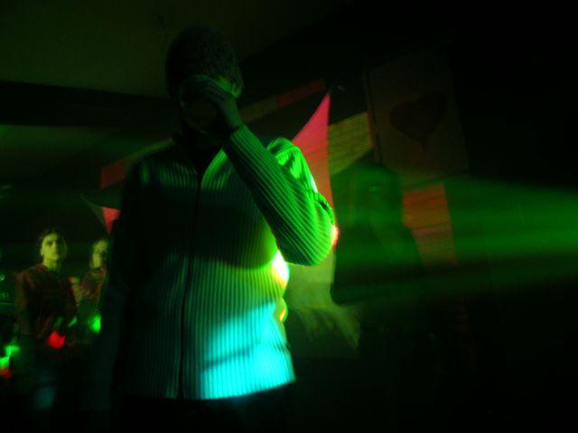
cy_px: 216
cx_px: 289
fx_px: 468
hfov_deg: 63.4
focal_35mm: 28
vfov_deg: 49.7
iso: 70
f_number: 2.8
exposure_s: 1
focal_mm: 5.8
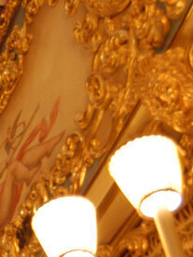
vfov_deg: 16.8
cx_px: -181
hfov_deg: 11.8
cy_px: 298
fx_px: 840
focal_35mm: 113
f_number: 3.8
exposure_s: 1/20
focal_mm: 20
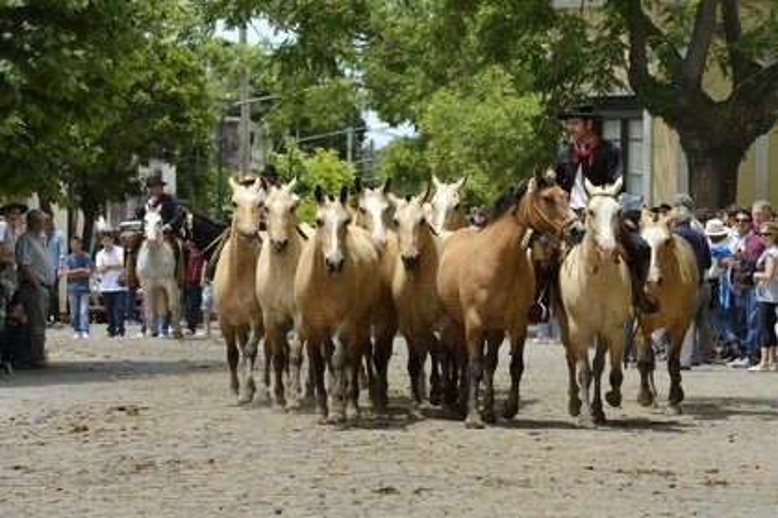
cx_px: 389
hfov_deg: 10.3
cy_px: 259
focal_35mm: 200
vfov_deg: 6.9
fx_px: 4322
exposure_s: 1/400
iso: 400
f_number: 13
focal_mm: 200
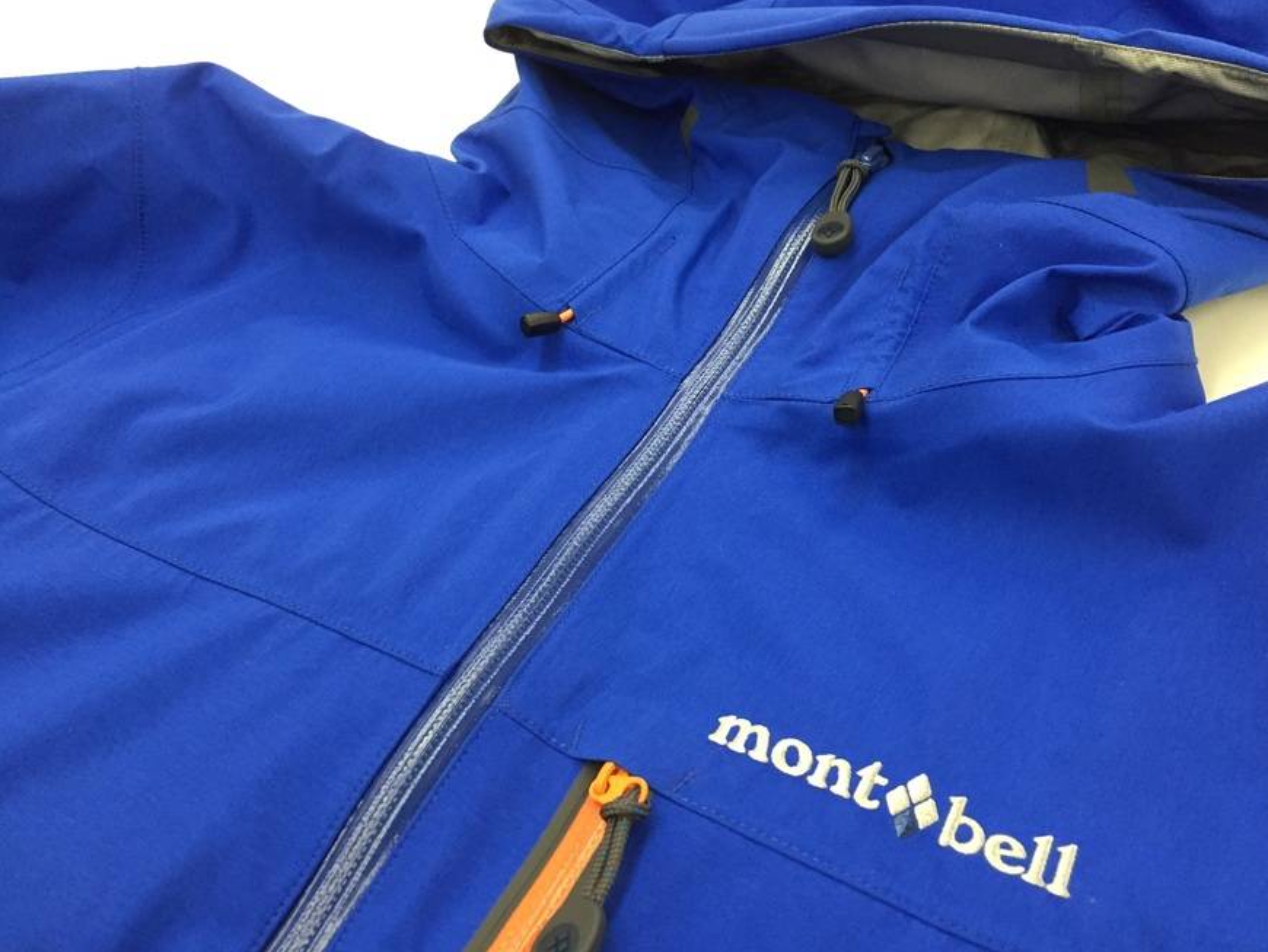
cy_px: 466
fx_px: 1099
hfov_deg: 59.9
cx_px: 653
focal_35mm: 30
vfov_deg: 46.8
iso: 160
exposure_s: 1/30
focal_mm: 4.15
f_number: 2.2
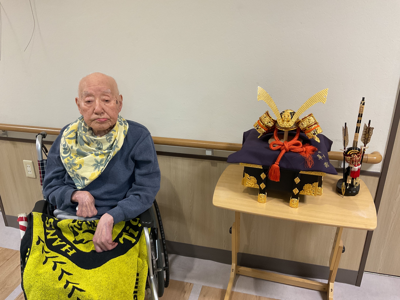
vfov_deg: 48.2
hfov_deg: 61.7
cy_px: 150
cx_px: 200
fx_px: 335
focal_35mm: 29
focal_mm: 3
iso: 100
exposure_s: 1/60
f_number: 1.8
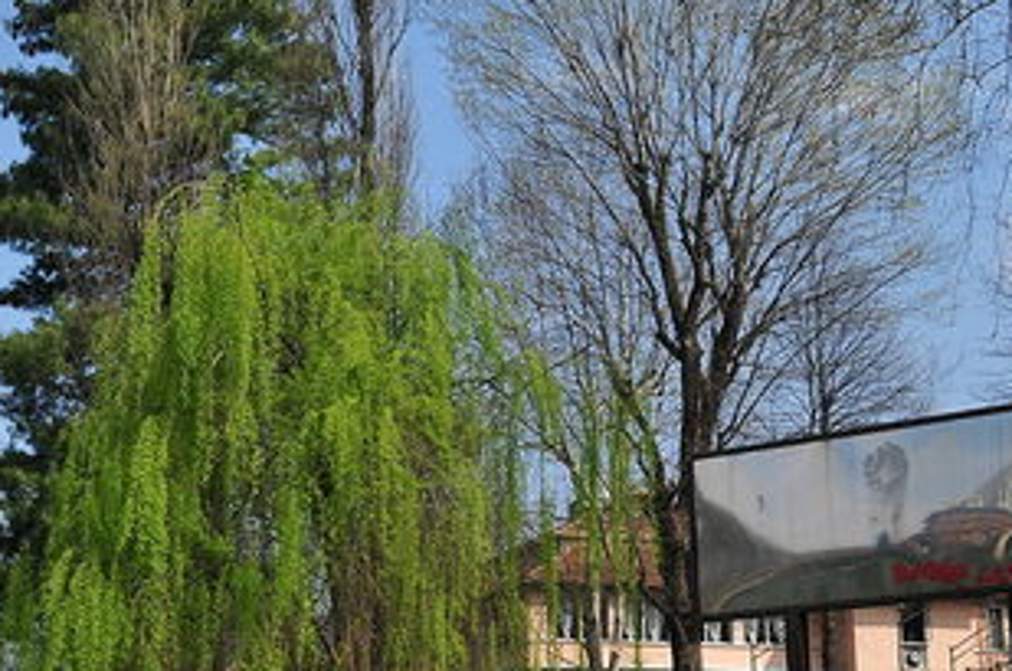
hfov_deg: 28.5
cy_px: 357
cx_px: 262
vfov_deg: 19.4
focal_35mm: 70
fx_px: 1965
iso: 200
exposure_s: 1/500
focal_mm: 24
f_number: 8
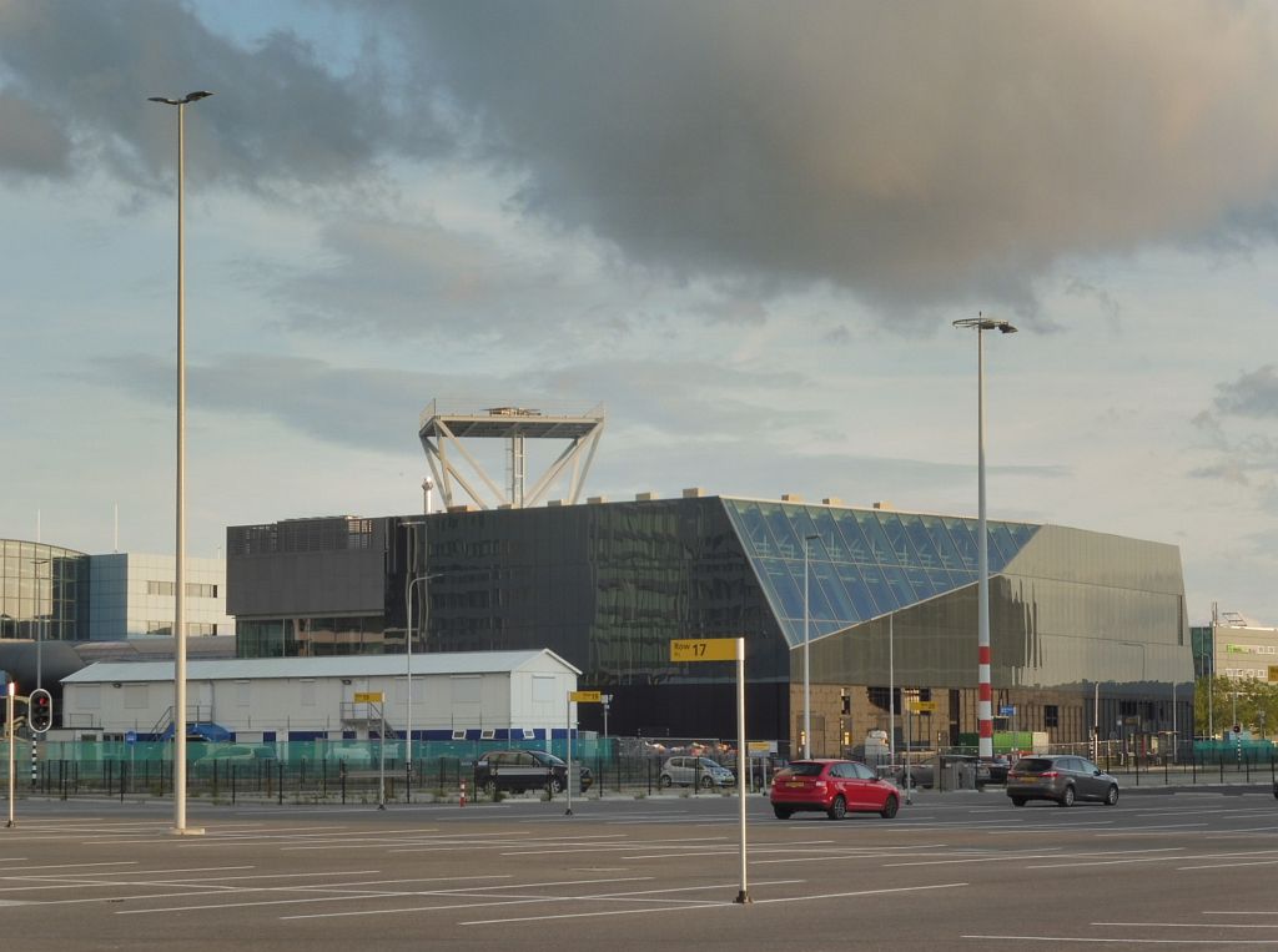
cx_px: 639
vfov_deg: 16.3
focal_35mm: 90
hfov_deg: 21.8
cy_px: 476
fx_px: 3315
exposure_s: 1/100
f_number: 6.3
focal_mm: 16.1
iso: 100
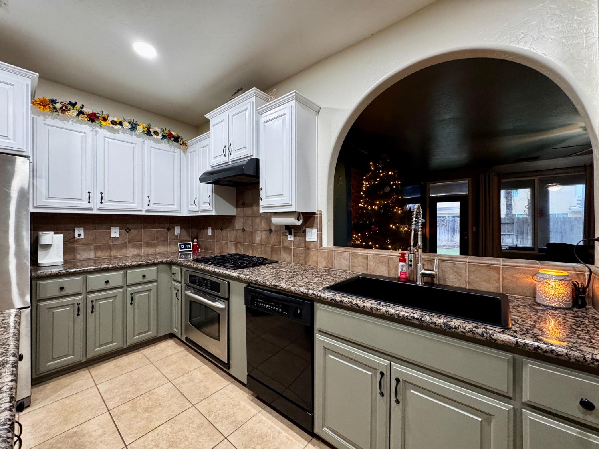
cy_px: 224
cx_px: 300
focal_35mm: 14
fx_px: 242
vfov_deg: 85.7
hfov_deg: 102.1
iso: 250
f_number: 2.2
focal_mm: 2.22
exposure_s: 1/60
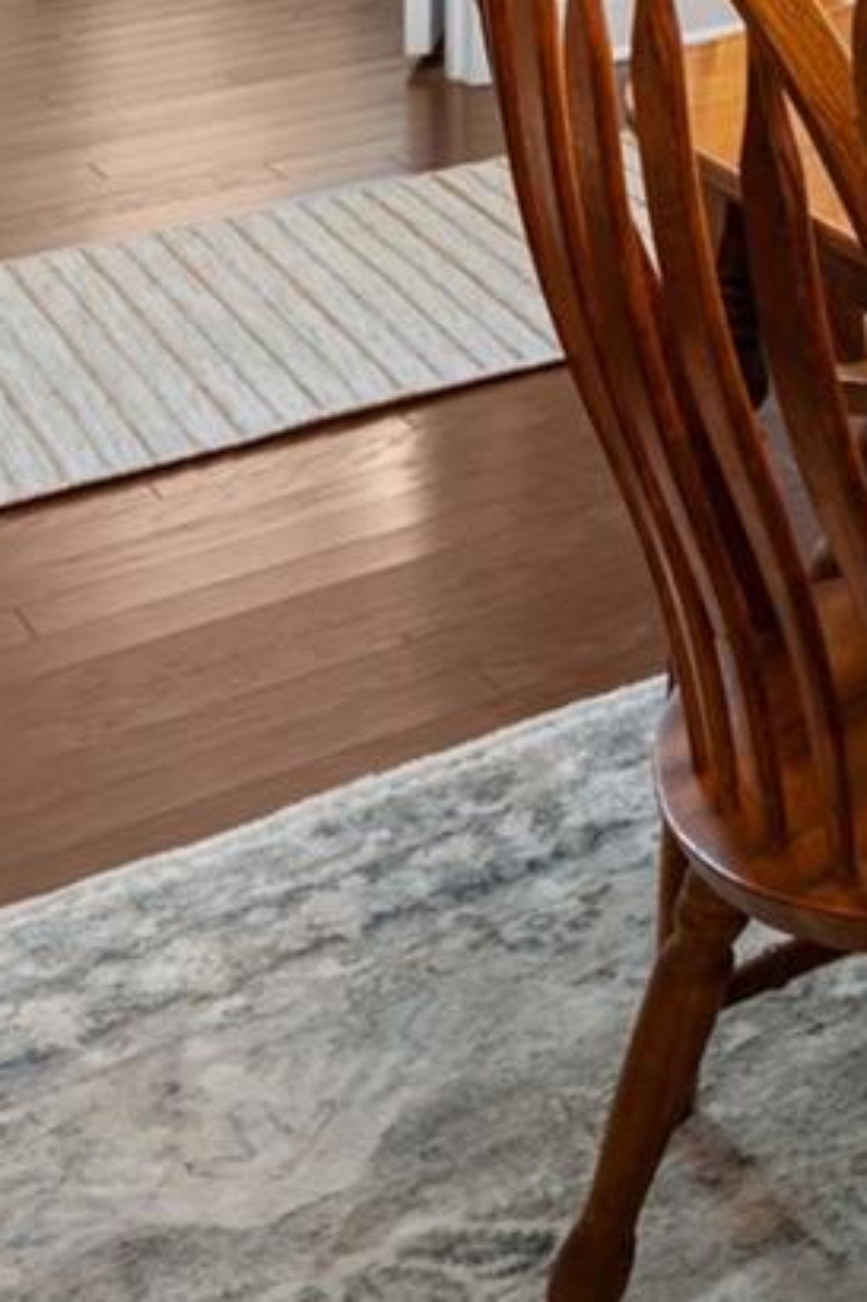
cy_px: -786
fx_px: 2892
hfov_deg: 13.4
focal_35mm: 80
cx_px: 1966
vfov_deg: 20.6
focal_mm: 16
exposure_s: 1/2
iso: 100
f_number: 8
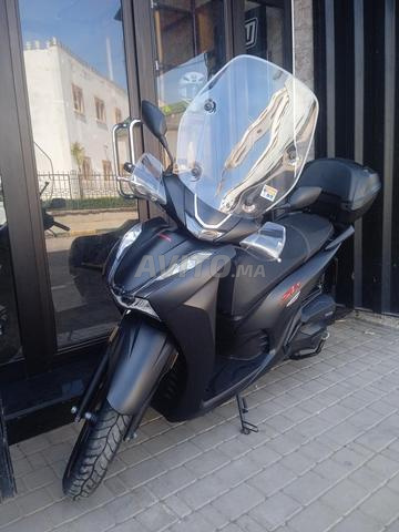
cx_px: 200
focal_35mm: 28
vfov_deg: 63.4
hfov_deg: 49.7
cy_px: 266
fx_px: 430
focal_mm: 3.43
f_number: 2.2
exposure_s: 1/100
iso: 125
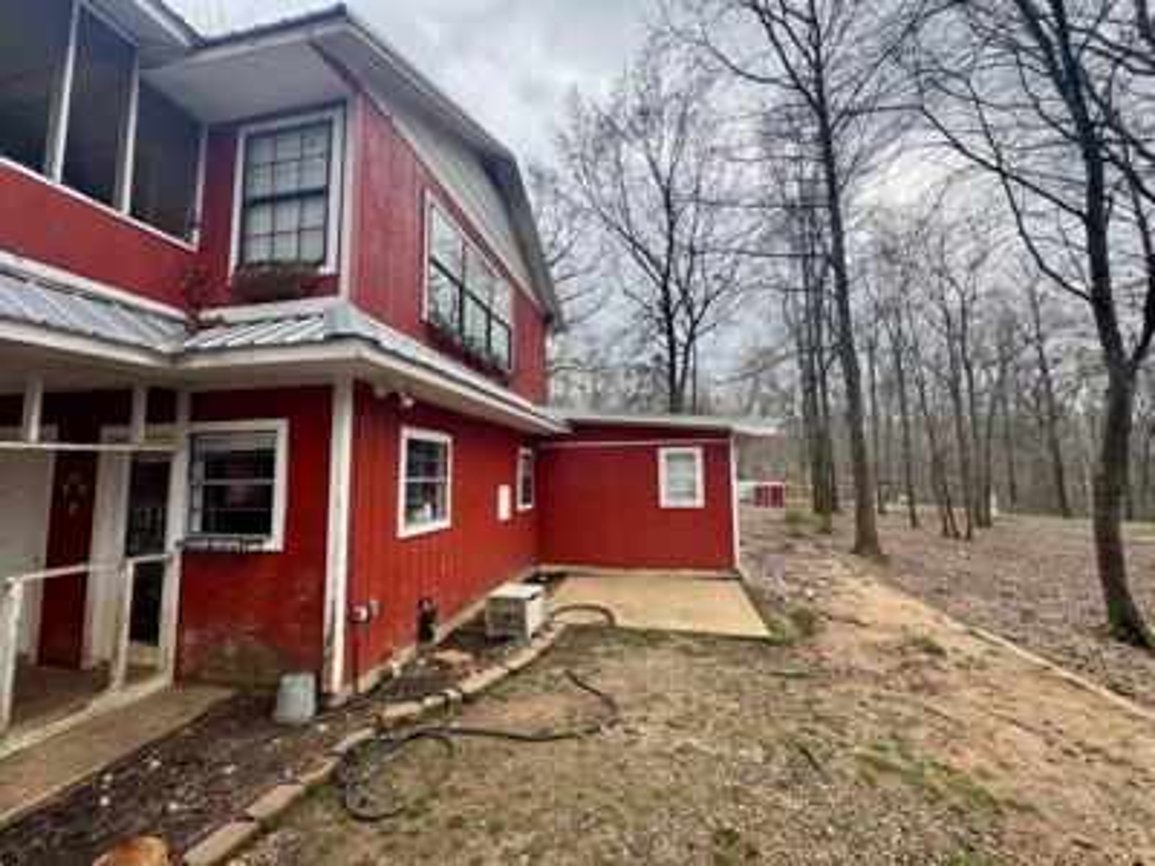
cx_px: 578
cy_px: 433
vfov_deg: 85.7
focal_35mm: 14
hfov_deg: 102.1
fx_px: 467
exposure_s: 1/435
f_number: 2.2
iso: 40
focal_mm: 2.22
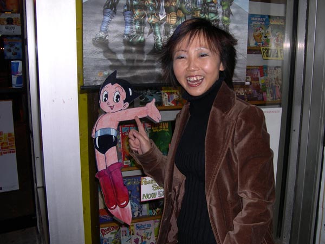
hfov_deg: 49.0
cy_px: 122
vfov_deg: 37.7
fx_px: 357
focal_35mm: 38
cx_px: 162
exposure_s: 1/60
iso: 100
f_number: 2.8
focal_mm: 8
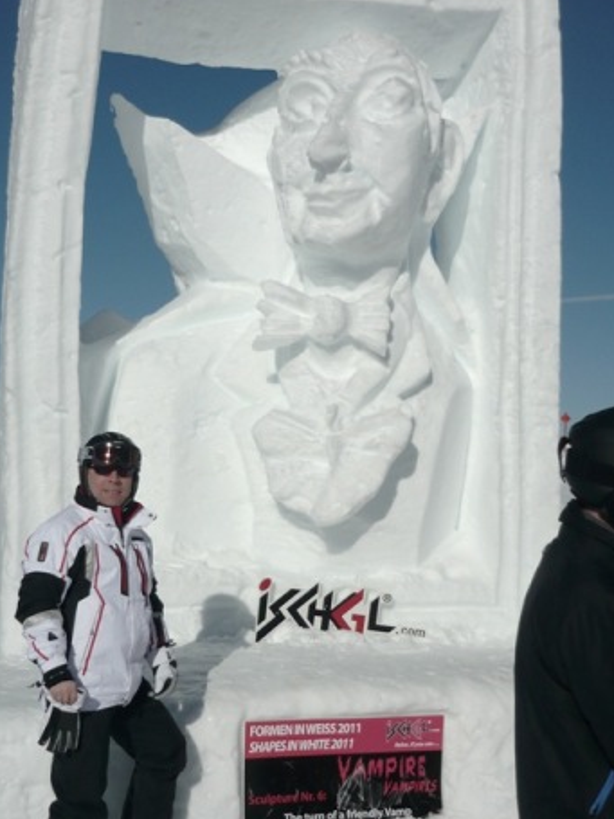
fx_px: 1372
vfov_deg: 33.2
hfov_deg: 25.2
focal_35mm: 58
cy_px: 437
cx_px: 283
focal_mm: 7.2
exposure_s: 1/800
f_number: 9
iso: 100
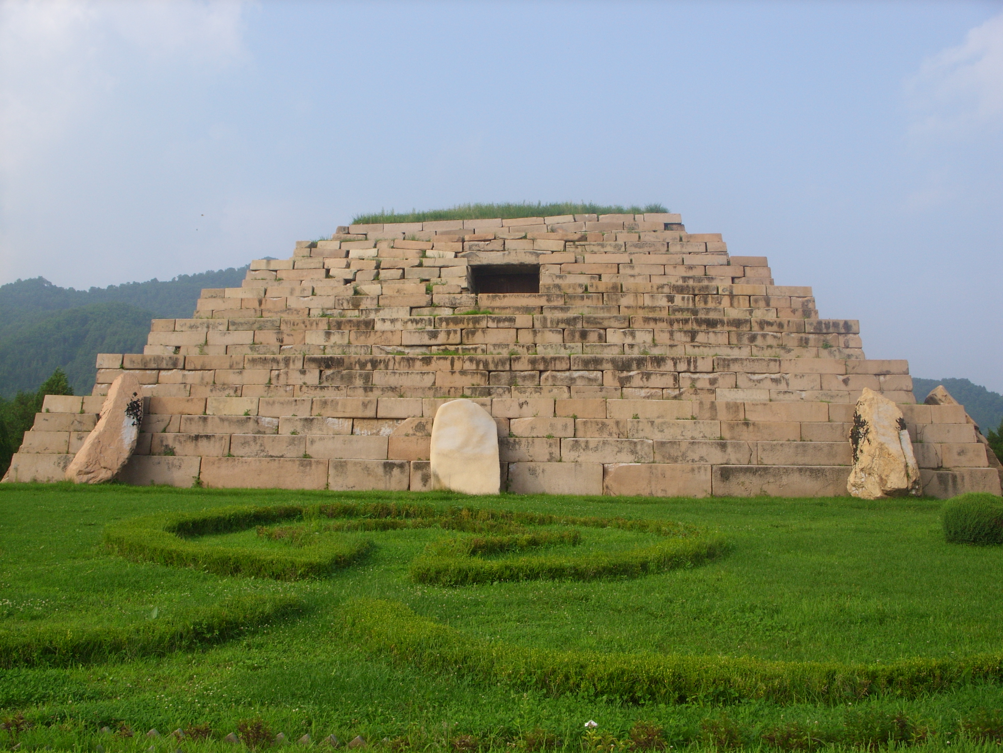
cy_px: 376
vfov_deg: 37.7
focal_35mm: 38
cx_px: 502
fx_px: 1101
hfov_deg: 49.0
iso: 50
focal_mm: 7.8
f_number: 5.7
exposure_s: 1/239
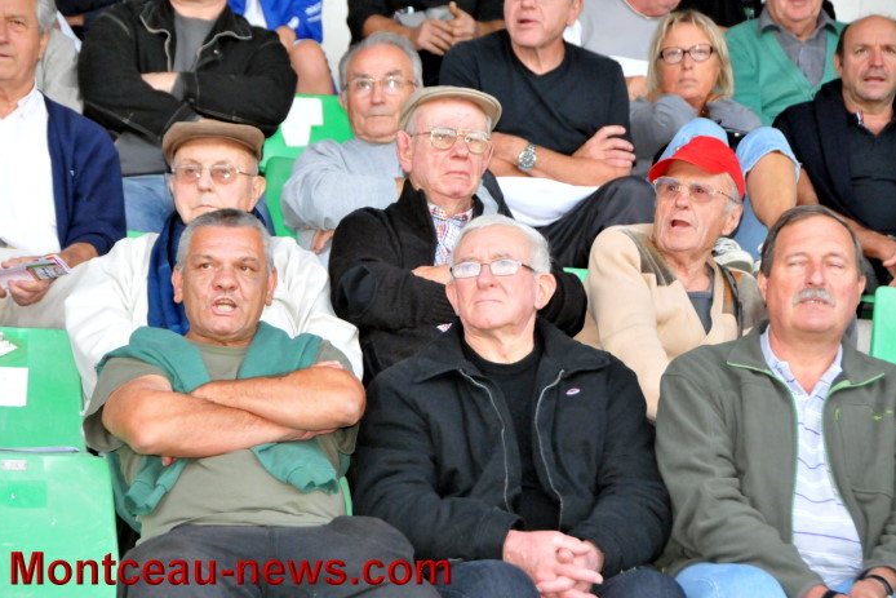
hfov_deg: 14.3
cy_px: 299
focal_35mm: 144
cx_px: 448
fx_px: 3572
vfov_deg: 9.6
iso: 3200
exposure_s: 1/200
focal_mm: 95
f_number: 8
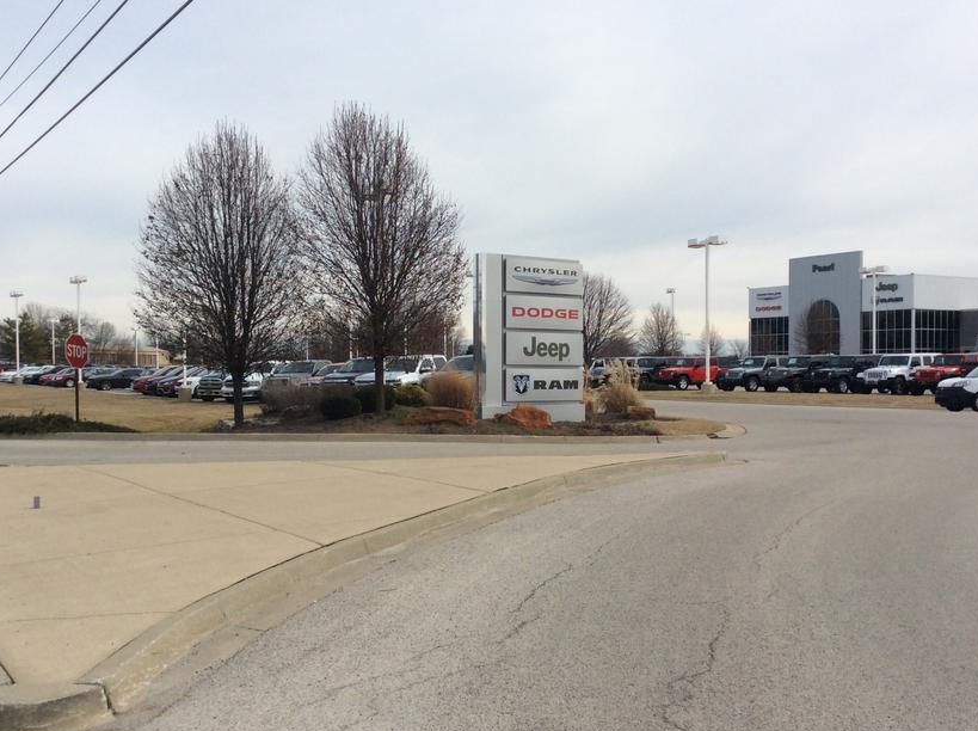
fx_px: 1129
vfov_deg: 35.9
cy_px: 379
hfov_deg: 46.8
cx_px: 497
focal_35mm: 40
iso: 32
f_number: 2.4
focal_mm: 3.3
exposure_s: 1/1733
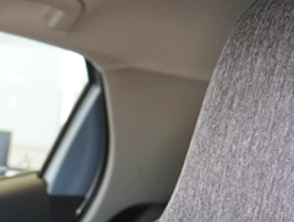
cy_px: 445
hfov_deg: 13.9
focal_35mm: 123
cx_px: -258
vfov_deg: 11.0
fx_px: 1050
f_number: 3.2
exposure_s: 1/60
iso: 640
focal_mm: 17
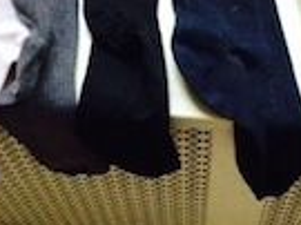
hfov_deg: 21.6
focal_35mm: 91
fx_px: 791
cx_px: 143
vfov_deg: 15.9
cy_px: 1
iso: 640
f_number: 2.4
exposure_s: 1/15
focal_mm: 4.28
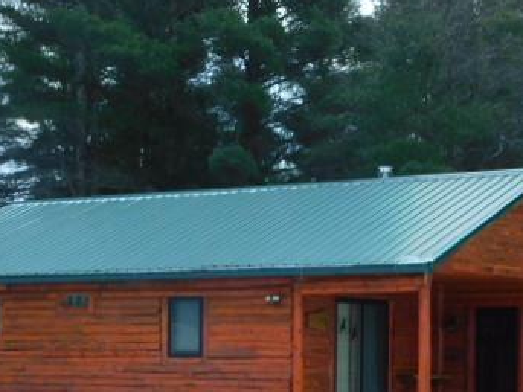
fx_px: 1661
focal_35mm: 110
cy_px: 352
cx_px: 262
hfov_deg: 17.9
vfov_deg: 13.3
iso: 125
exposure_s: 1/400
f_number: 4
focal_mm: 10.4
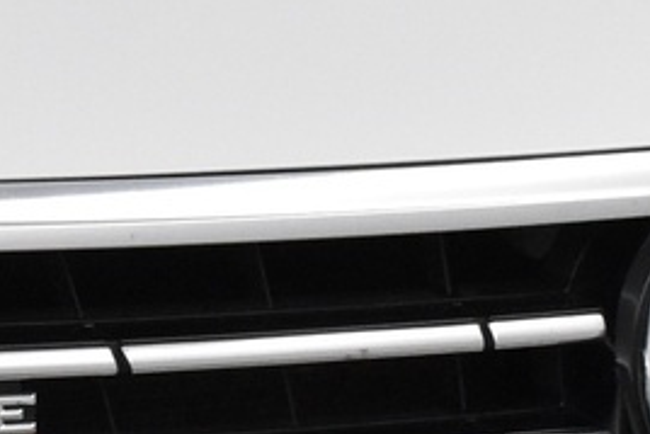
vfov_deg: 4.9
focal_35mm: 281
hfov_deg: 7.3
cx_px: -154
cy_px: 451
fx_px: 5077
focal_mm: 31
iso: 3200
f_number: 6.3
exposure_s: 1/160
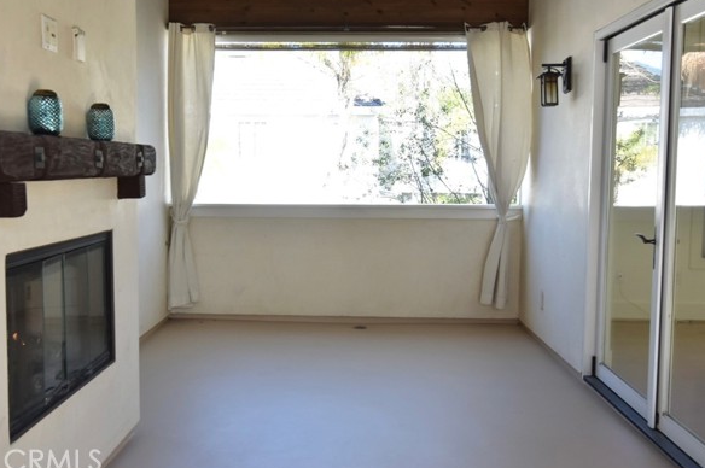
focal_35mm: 35
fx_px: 676
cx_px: 332
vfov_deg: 38.2
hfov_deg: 55.1
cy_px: 221
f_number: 4
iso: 640
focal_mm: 21
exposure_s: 1/400
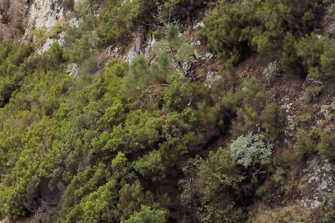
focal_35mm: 103
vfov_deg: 13.3
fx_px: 958
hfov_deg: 17.4
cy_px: 86
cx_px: -196
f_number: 11
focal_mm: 30
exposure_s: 1/250
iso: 400
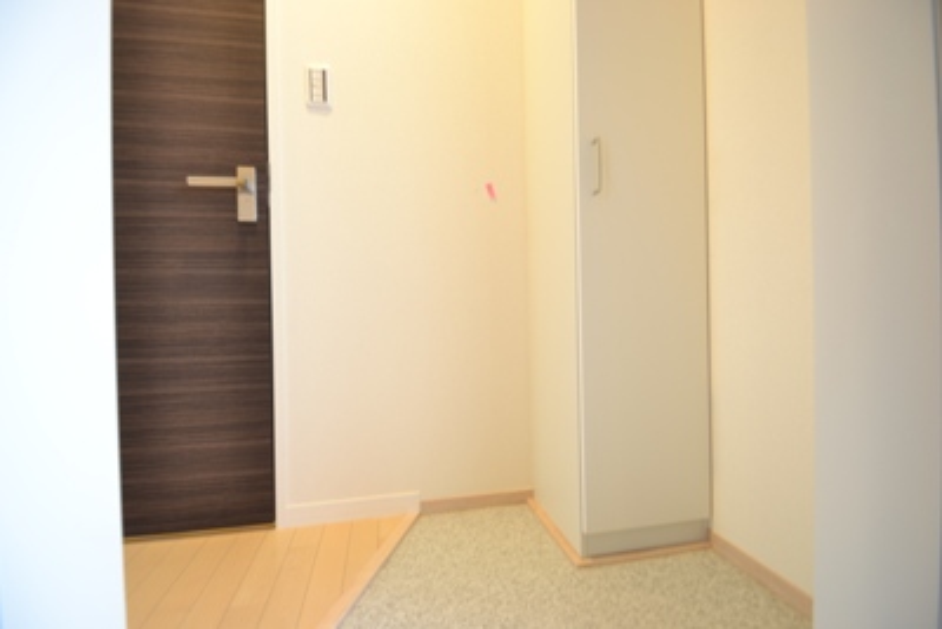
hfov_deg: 100.4
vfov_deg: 77.4
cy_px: 314
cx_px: 471
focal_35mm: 15
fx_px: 393
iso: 100
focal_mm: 10
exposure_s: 1/2.5
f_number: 3.5
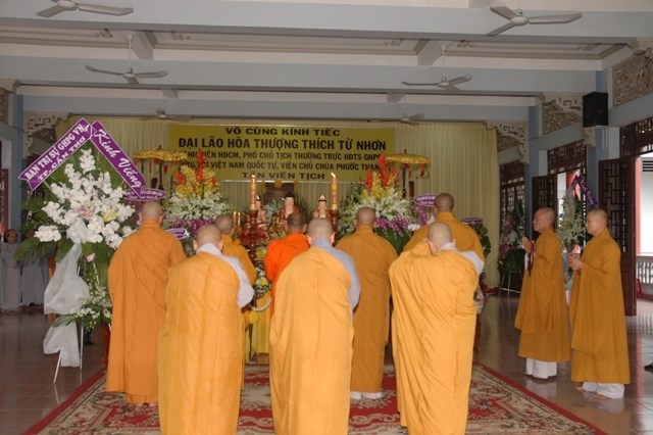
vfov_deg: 35.5
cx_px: 326
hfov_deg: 51.3
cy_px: 218
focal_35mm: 38
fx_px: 680
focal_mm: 25
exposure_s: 1/50
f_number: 3.8
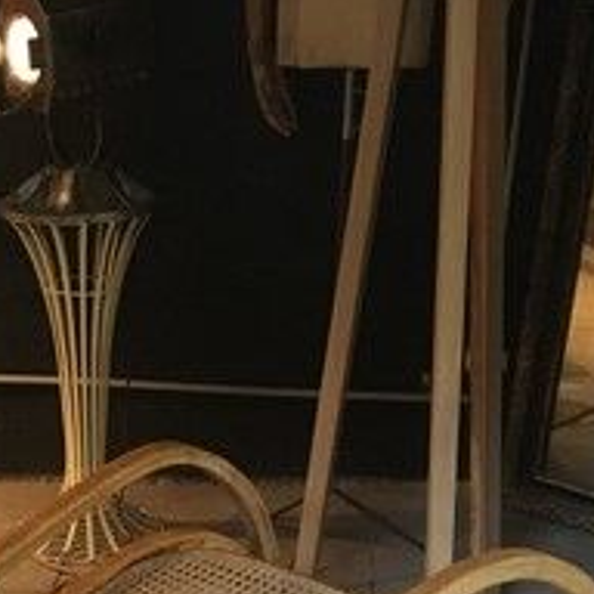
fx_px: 1553
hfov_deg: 21.0
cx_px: 9
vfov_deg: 19.7
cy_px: 795
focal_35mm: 80
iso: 320
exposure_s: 1/17
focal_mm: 4.15
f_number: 2.2
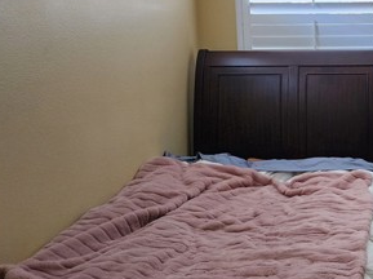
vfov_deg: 28.3
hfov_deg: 33.3
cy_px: 92
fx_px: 549
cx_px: 400
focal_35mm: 51
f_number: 1.8
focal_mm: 6.4
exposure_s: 1/120
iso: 400
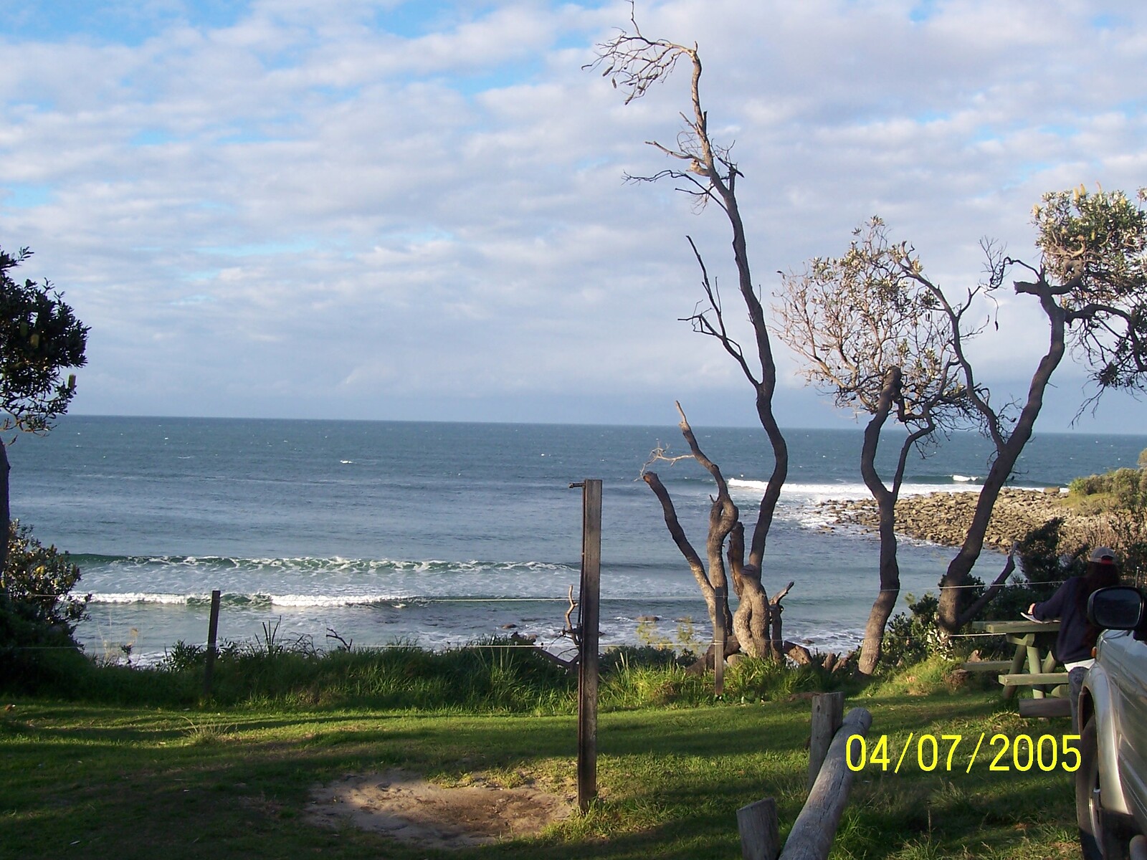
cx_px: 574
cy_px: 430
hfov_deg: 44.8
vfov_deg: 34.3
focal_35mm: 42
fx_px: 1392
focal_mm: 7
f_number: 5.6
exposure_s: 1/250
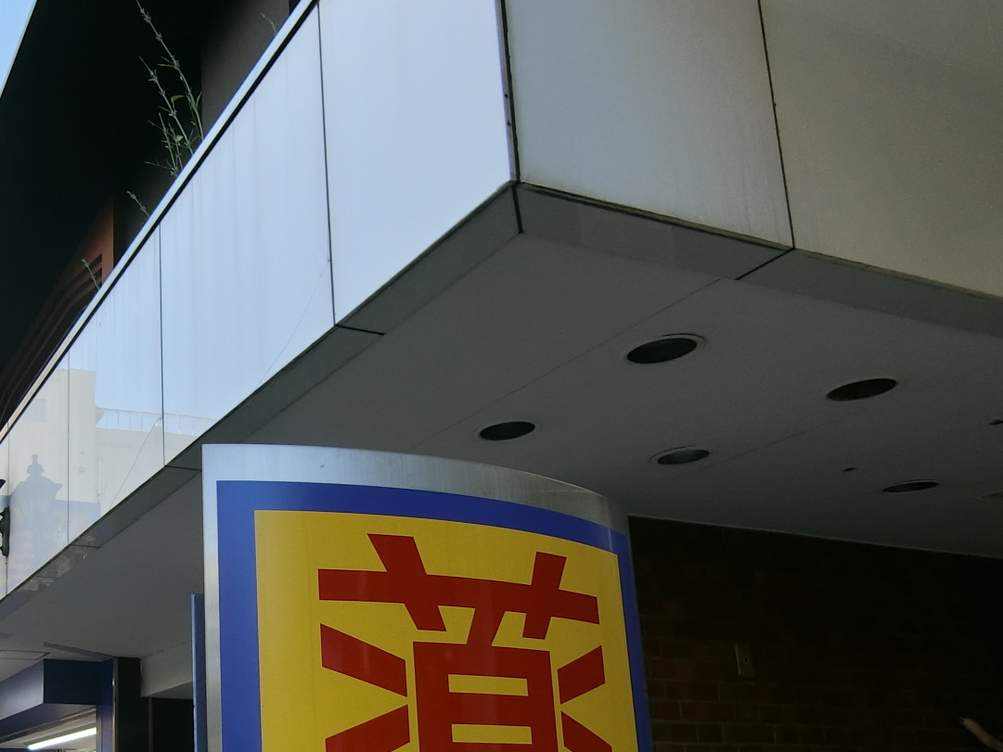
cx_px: 103
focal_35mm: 36
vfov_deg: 37.8
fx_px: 1043
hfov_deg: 46.4
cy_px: 628
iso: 80
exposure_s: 1/320
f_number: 2.7
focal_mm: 4.06
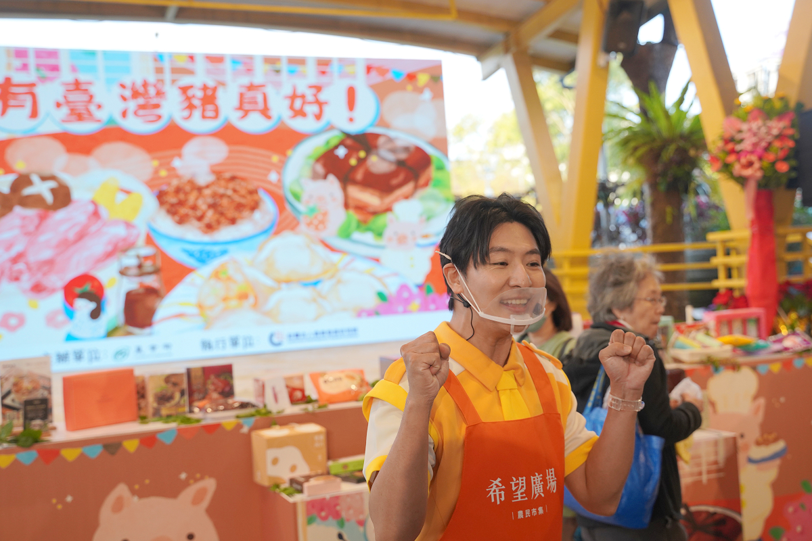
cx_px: 406
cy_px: 270
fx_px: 970
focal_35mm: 43
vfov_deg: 31.2
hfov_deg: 45.4
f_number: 4
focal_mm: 43
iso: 800
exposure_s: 1/160
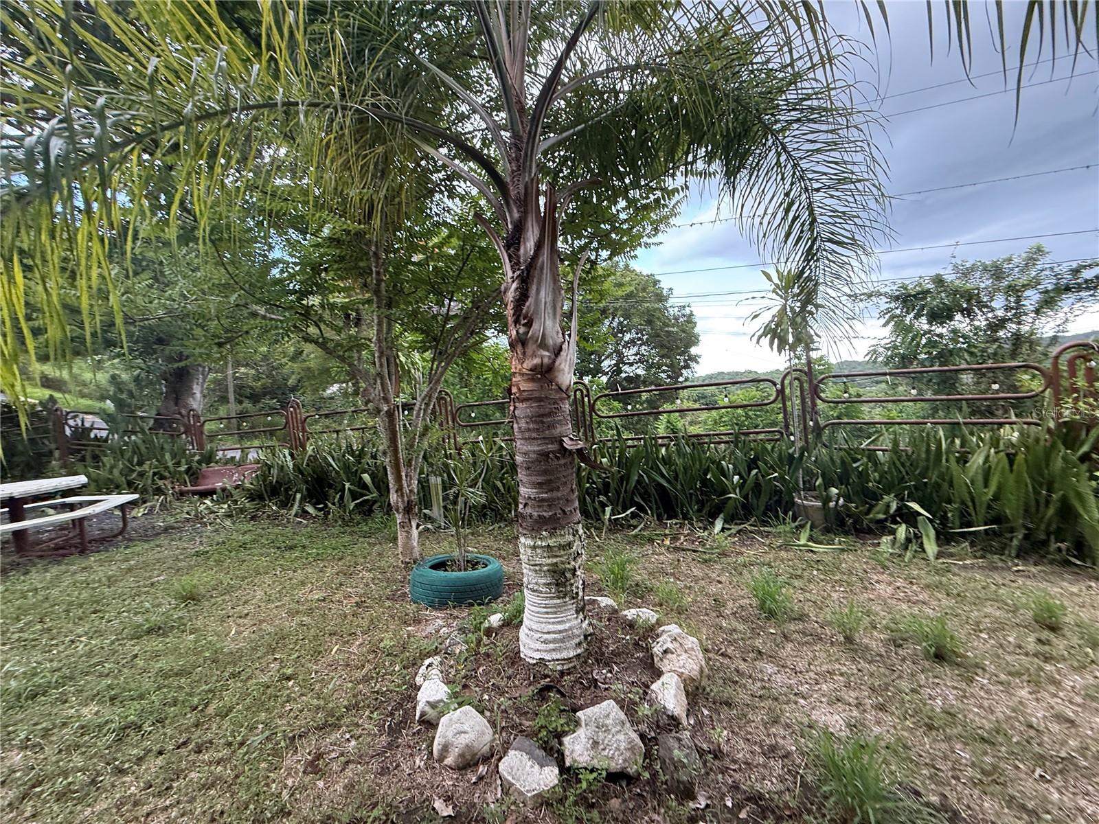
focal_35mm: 14
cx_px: 550
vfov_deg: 85.7
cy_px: 412
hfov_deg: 102.1
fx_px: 444
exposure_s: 1/99
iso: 125
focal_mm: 2.22
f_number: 2.2
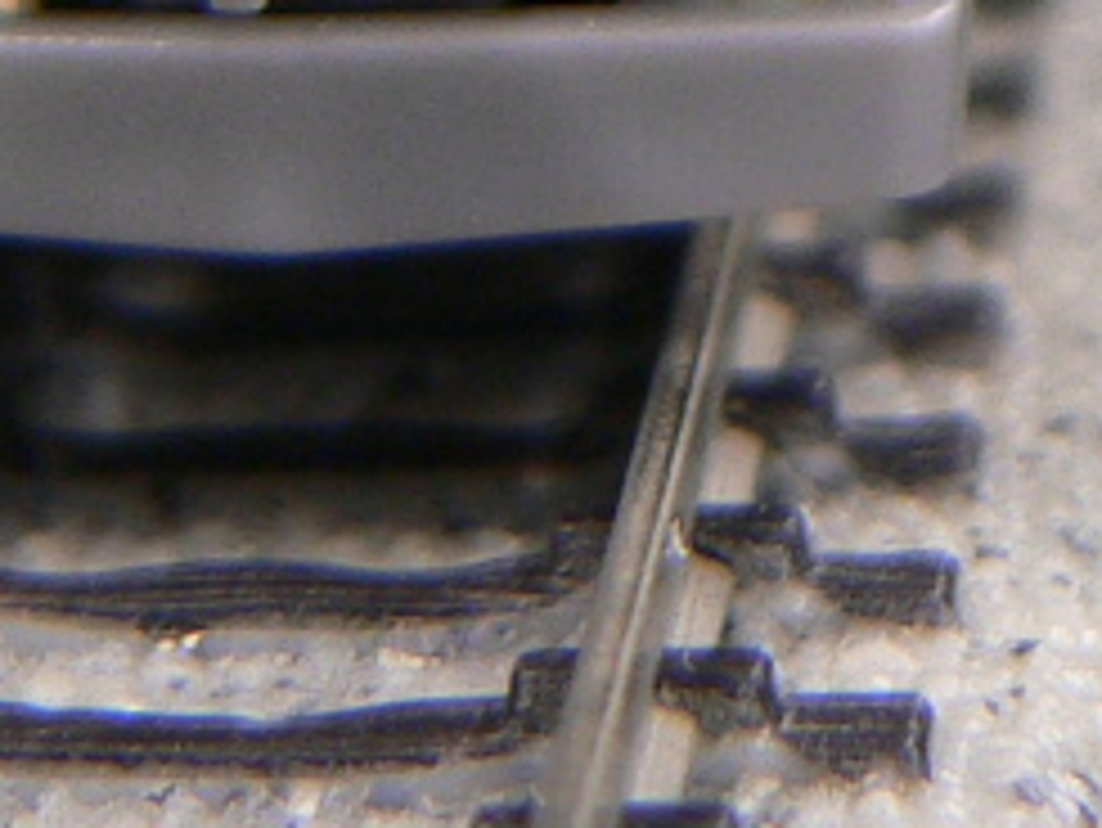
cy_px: -1134
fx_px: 11148
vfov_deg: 4.2
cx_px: 1736
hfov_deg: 5.6
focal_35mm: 350
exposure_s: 1/5
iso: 100
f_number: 2.8
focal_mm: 11.1
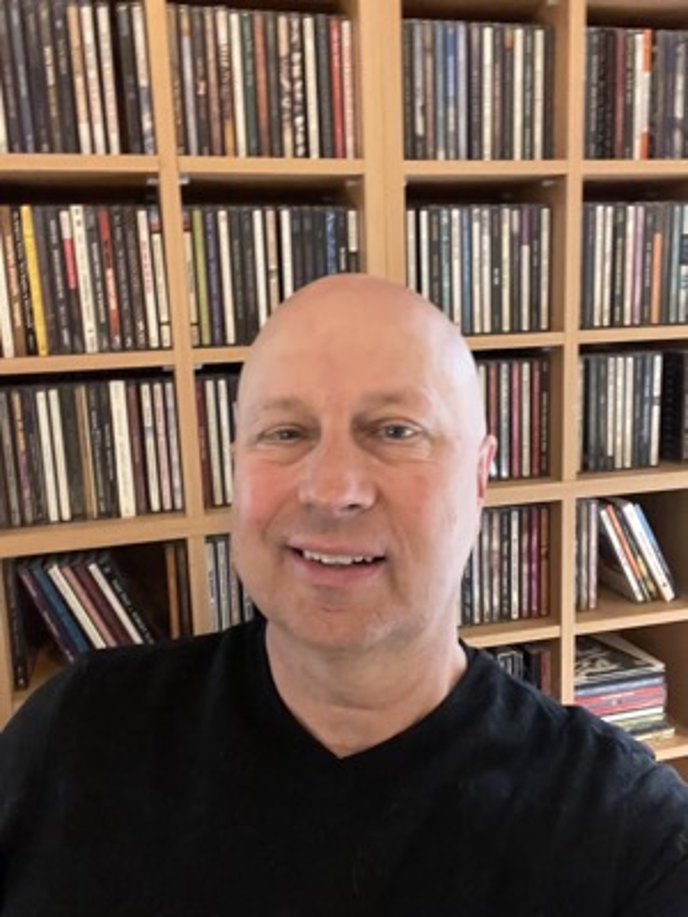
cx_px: 344
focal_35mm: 30
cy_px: 458
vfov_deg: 60.0
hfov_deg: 46.8
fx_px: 795
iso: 640
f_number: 2.2
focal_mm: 2.71
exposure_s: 1/17
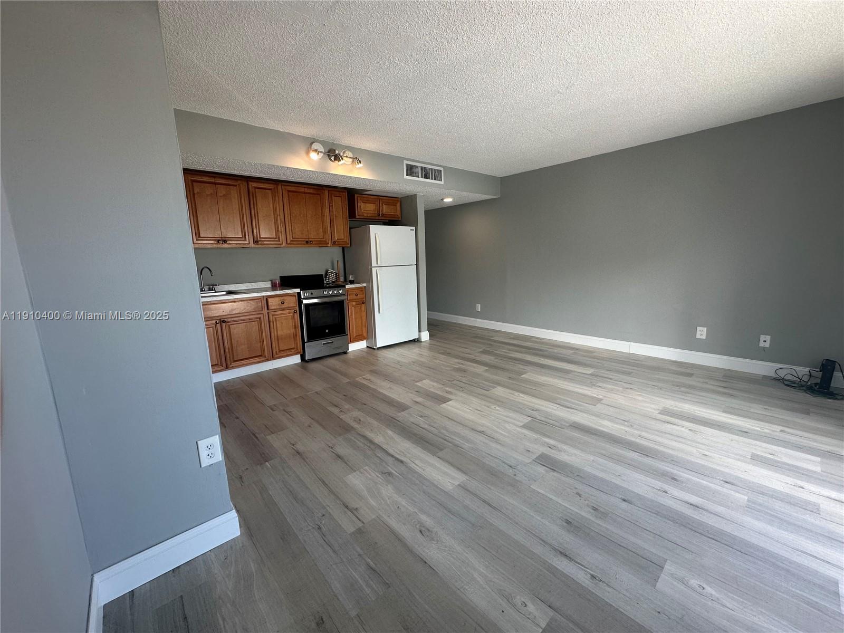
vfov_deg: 85.7
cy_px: 316
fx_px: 341
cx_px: 422
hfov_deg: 102.1
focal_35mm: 14
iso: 80
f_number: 2.2
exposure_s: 1/99
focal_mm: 2.22
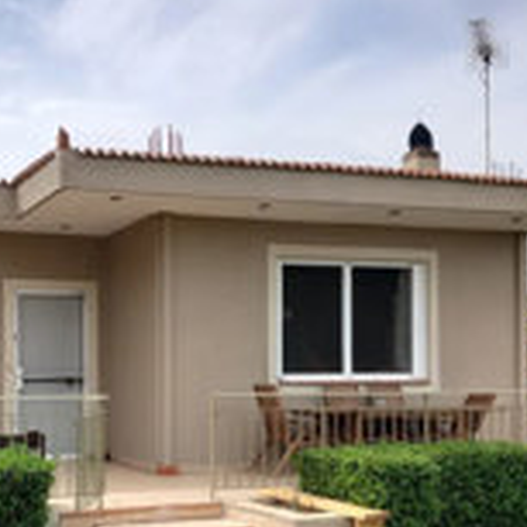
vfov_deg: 30.2
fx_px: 965
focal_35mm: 56
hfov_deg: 30.0
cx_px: 124
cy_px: 369
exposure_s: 1/418
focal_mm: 4
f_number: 1.8
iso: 20
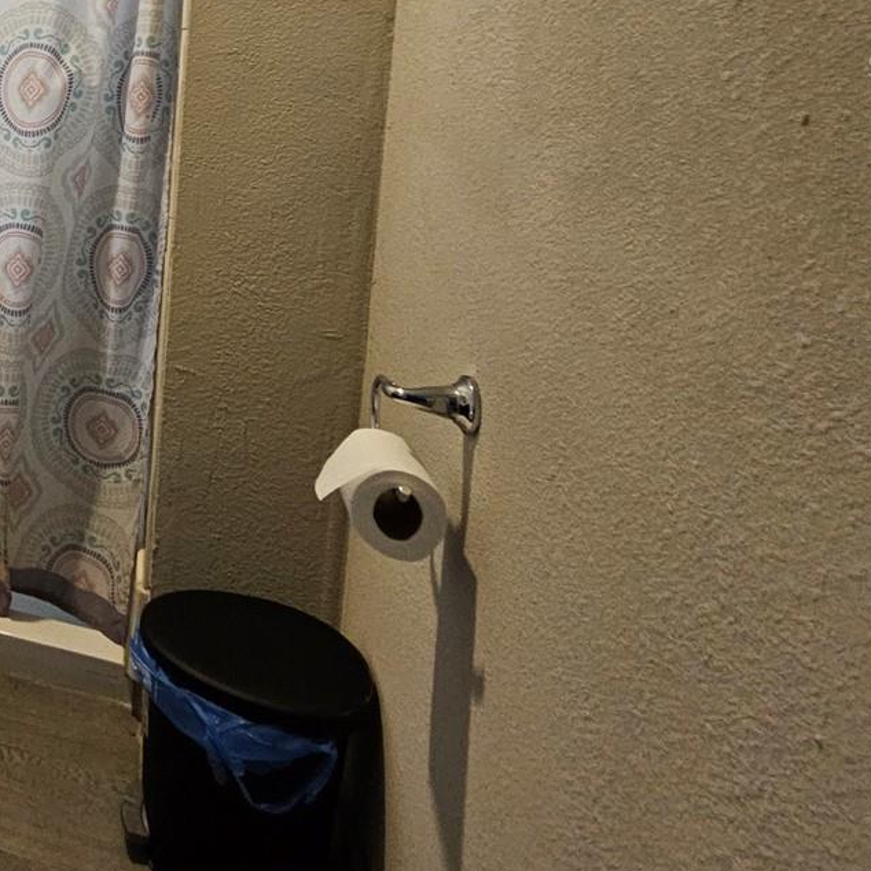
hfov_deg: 42.7
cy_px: 66
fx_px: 826
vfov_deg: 48.8
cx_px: -102
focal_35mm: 29
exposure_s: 1/30
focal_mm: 2.2
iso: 400
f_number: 2.2
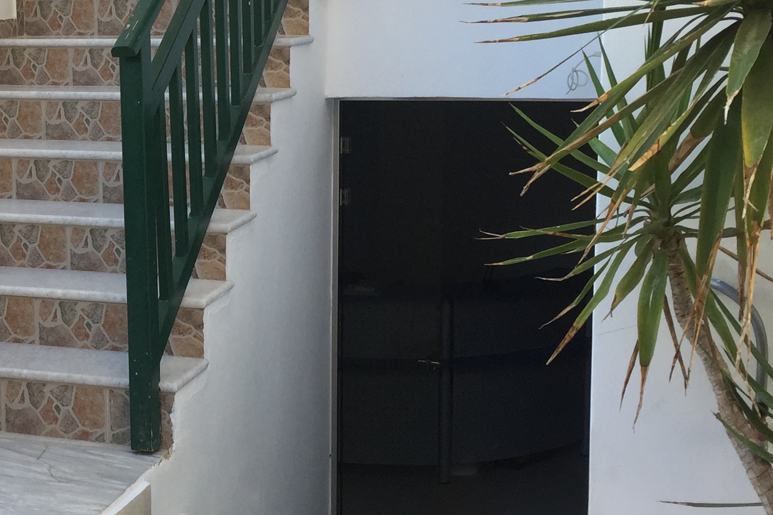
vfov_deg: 20.6
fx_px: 1417
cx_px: 103
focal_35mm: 66
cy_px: 184
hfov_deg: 29.5
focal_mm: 4.15
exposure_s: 1/250
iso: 32
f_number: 2.2
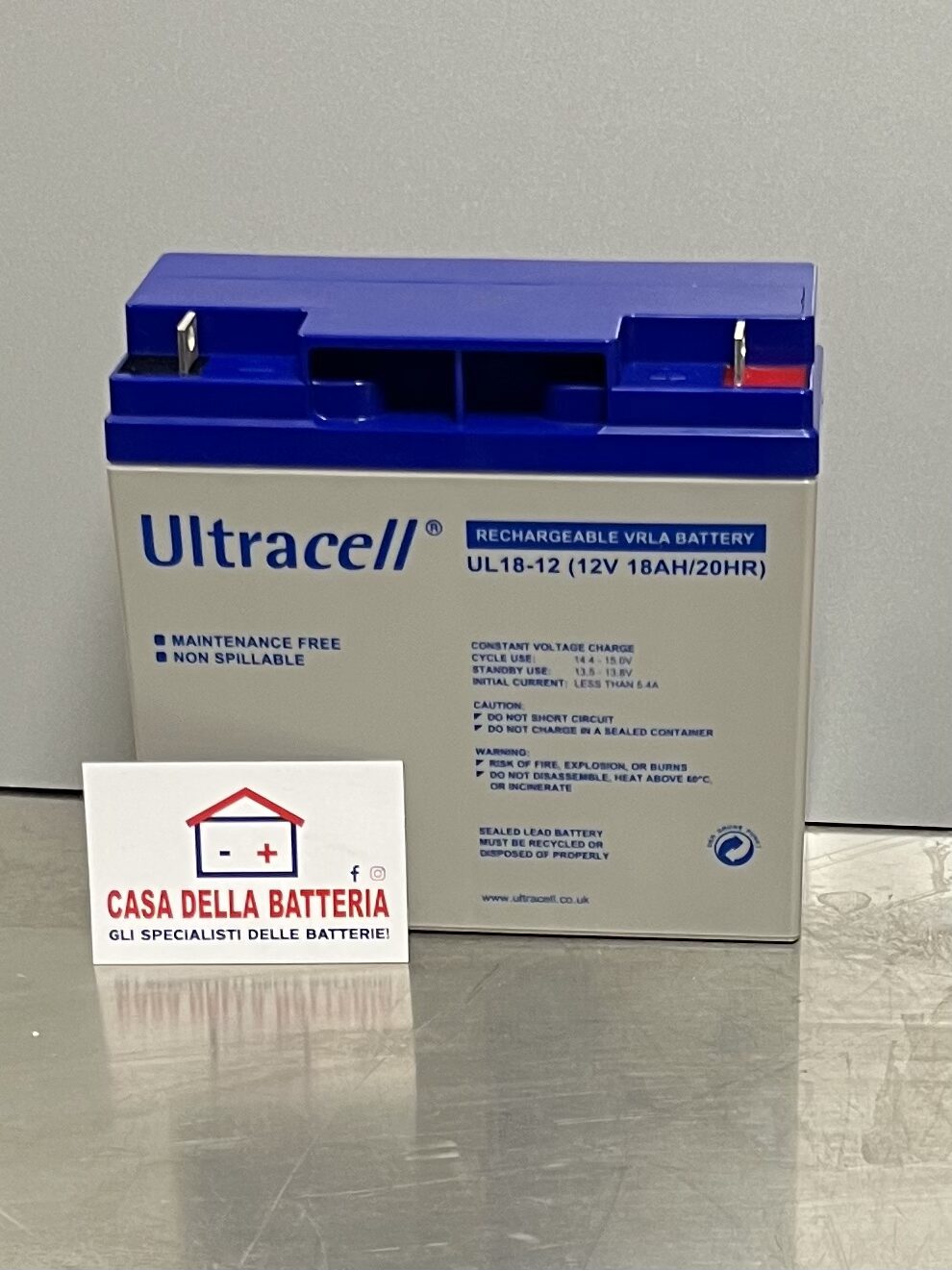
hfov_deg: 53.0
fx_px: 954
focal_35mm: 26
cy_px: 635
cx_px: 476
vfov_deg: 67.3
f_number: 1.6
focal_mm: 5.1
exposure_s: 1/50
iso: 64
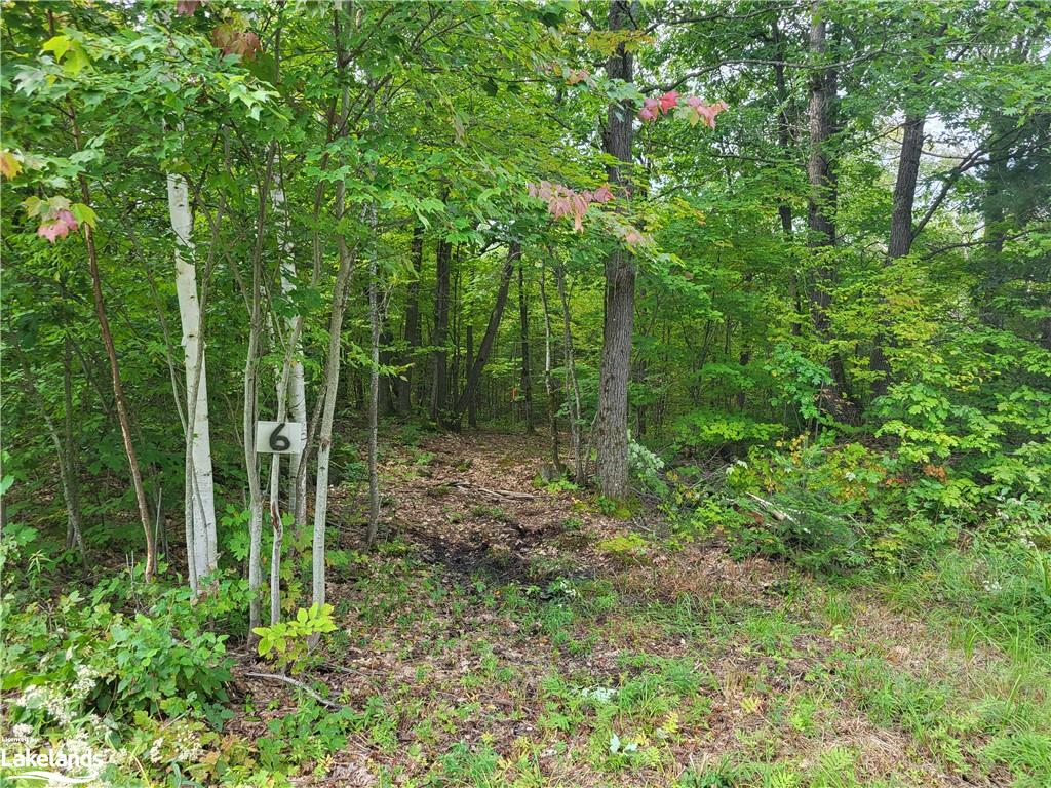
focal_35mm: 26
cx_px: 526
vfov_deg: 53.1
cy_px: 394
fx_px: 789
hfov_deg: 67.3
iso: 40
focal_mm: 5.4
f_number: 1.8
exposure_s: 1/242
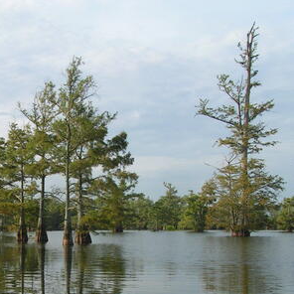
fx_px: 653
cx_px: 56
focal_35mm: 68
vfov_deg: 25.0
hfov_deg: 24.9
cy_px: 222
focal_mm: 5.8
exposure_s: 1/200
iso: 50
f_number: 5.6
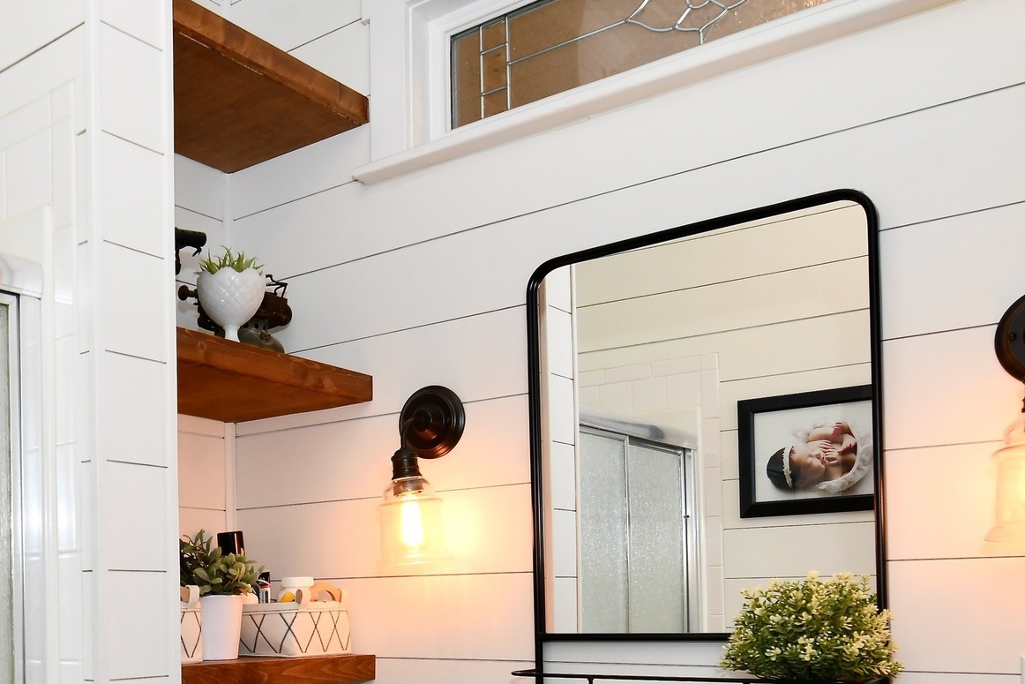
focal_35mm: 37
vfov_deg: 33.5
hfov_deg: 46.8
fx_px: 1054
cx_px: 105
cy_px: 653
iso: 400
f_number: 5.6
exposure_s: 1/60
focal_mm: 14
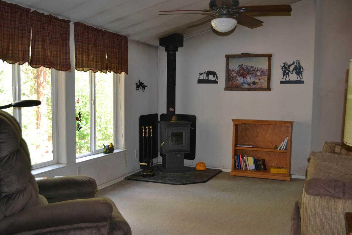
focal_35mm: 36
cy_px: 118
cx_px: 176
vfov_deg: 36.9
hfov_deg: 53.1
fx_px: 352
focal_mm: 24
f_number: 4
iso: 500
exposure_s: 1/60
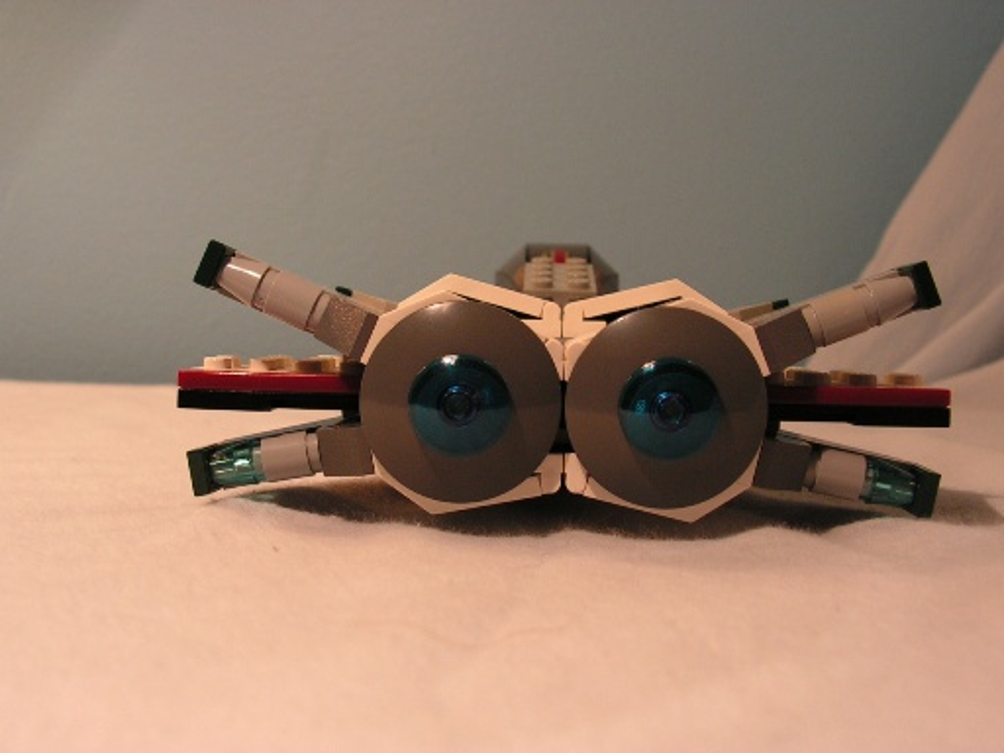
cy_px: 376
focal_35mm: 45
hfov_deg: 42.1
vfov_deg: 32.2
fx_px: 1305
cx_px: 502
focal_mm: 7.6
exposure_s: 1/40
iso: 100
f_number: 3.2
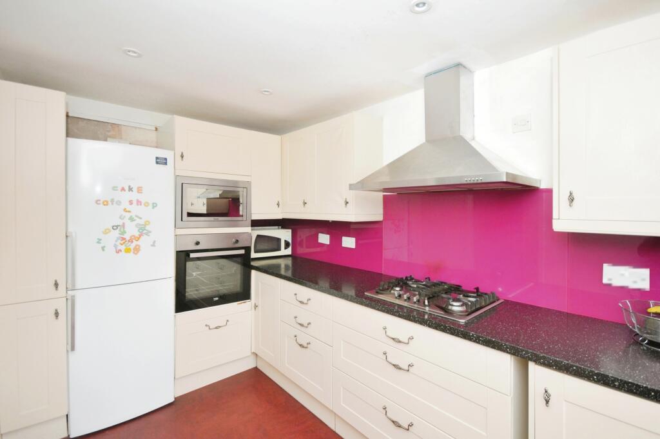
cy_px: 220
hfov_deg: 95.0
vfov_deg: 72.0
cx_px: 330
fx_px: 302
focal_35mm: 16
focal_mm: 11
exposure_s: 1/60
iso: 500
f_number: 6.3
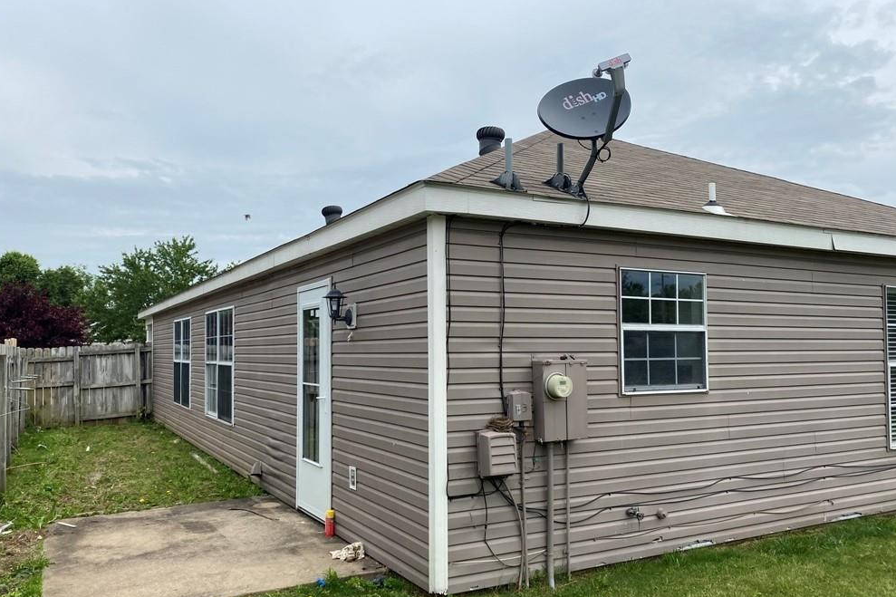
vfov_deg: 46.3
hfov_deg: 65.5
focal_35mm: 28
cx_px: 441
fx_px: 697
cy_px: 332
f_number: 1.8
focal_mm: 4.25
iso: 32
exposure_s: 1/3125
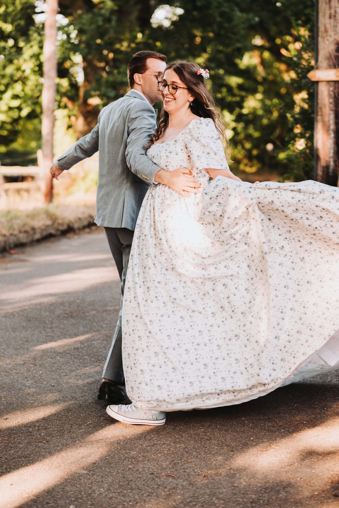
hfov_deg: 16.3
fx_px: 1186
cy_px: 254
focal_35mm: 84
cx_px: 170
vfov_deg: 24.2
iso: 160
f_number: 2
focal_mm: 56
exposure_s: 1/400
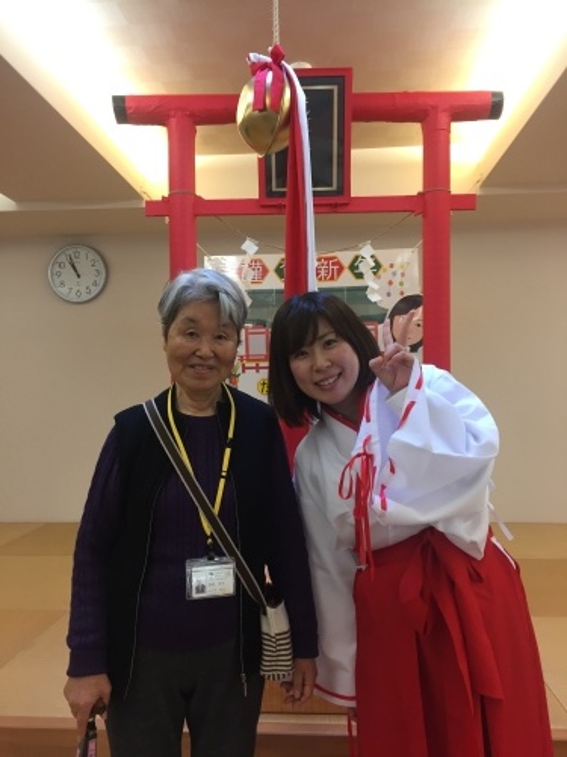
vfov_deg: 61.7
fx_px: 633
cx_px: 284
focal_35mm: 29
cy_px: 378
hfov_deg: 48.2
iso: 80
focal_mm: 4.15
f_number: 2.2
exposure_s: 1/30
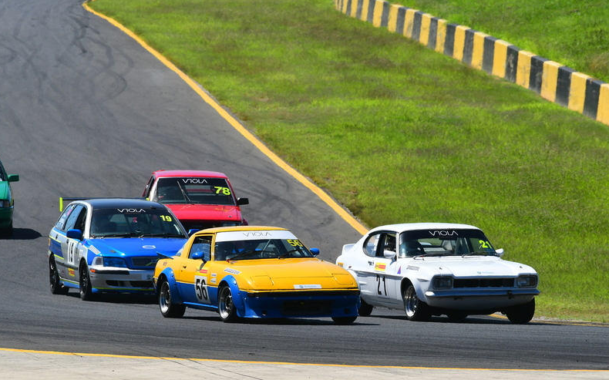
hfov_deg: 3.5
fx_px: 10020
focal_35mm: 604
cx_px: 304
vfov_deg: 2.2
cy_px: 198
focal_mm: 390
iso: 500
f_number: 13
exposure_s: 1/640
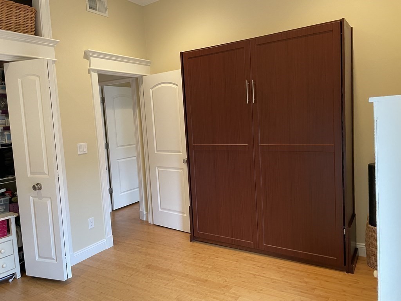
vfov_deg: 53.1
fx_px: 301
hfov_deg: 67.3
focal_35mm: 26
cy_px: 150
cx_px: 200
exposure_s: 1/60
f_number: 1.6
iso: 250
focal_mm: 4.2
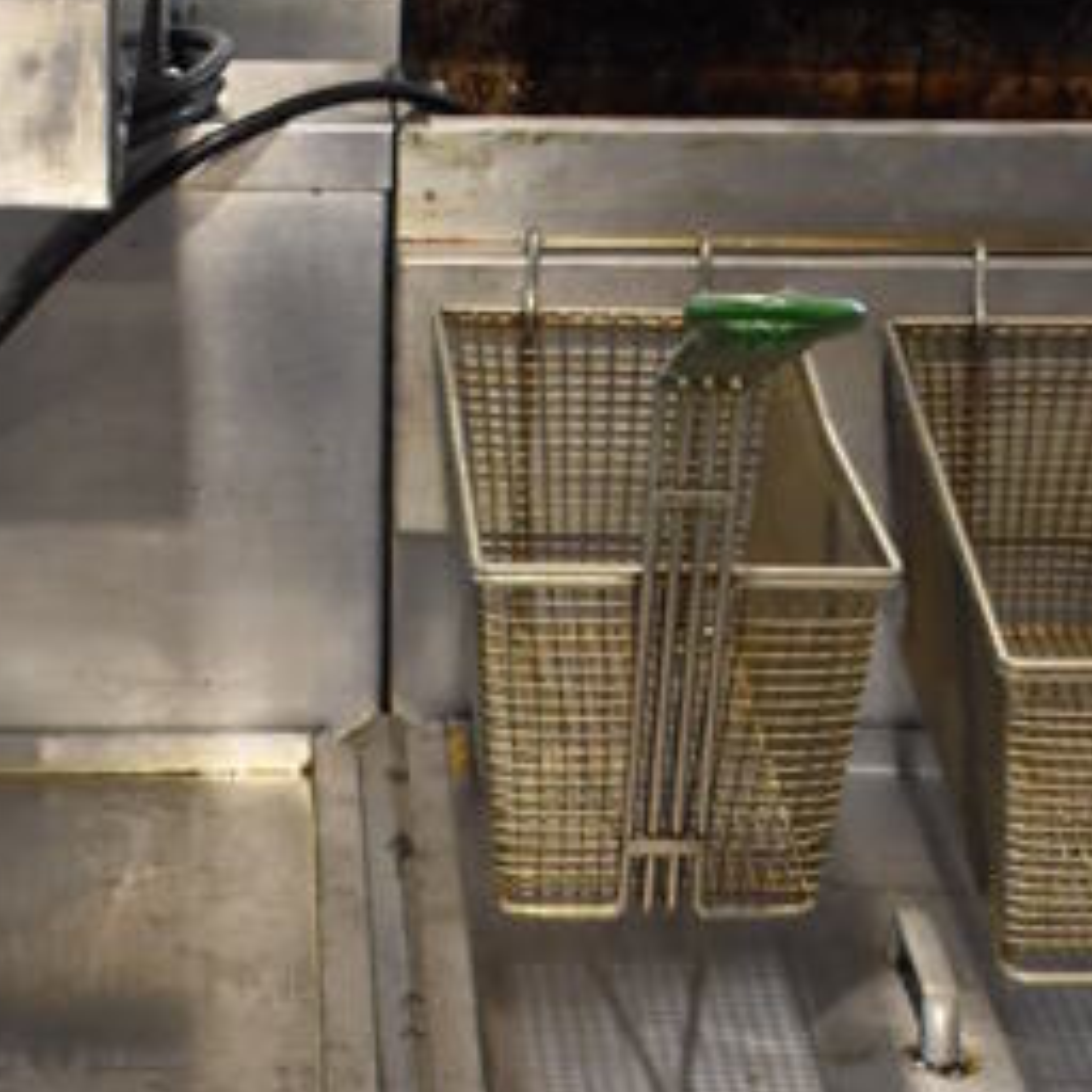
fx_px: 4051
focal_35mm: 114
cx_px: 380
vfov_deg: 14.5
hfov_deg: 15.3
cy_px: 1512
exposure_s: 1/125
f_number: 4
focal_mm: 25
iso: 2000
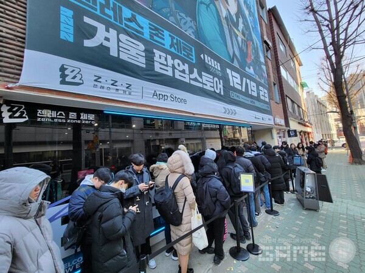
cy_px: 136
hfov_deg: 106.2
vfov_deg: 89.9
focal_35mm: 13
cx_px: 182
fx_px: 137
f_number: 2.2
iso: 32
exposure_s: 1/60
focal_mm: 1.74
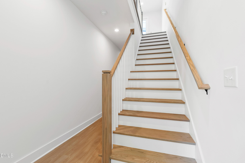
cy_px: 82
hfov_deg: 100.4
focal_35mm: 15
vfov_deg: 77.3
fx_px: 102
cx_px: 122
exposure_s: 1/3
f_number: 8
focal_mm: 10
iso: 100
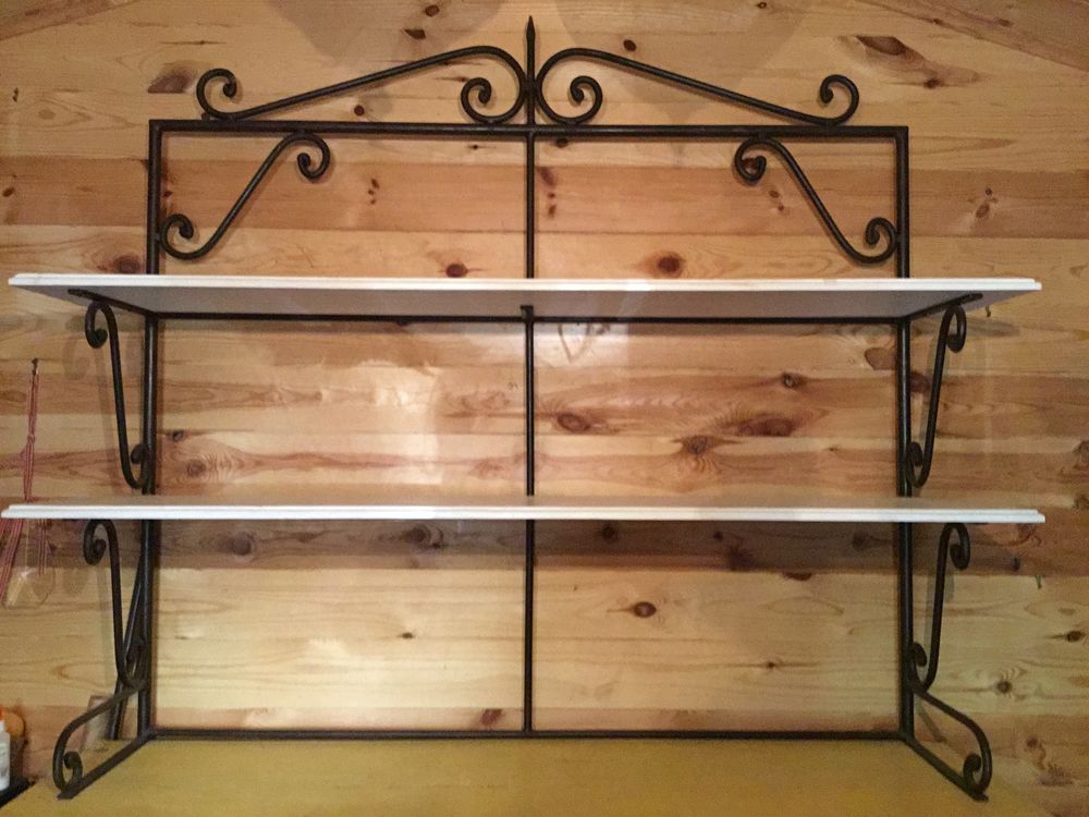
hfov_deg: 58.4
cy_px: 408
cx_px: 544
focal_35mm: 31
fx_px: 975
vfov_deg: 45.4
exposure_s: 1/17
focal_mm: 3.3
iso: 400
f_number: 2.4
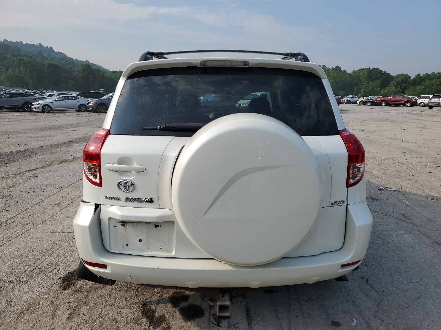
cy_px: 165
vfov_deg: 53.1
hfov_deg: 67.3
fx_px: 331
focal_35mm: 26
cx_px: 220
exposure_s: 1/3333
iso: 50
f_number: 1.5
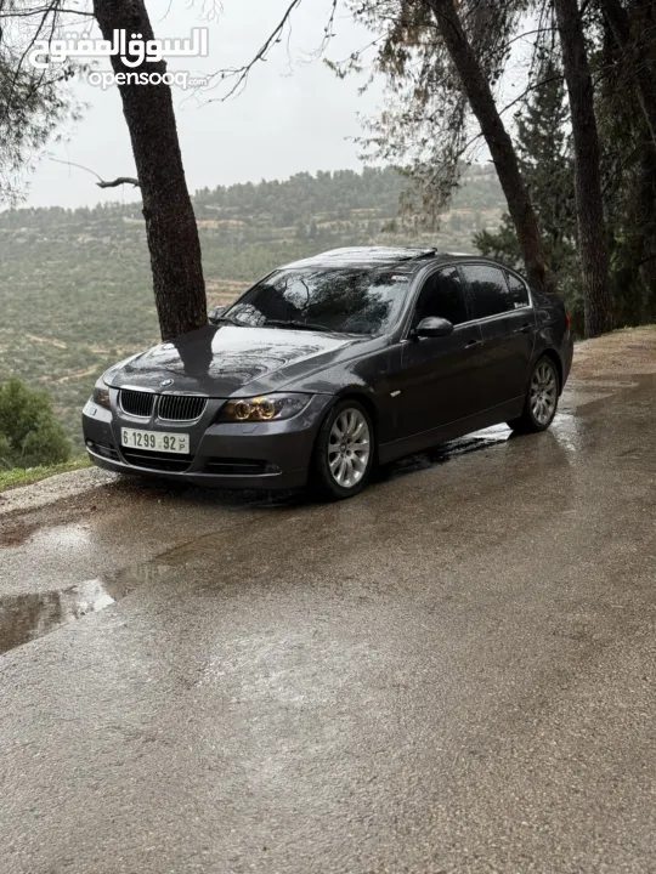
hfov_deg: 30.3
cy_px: 437
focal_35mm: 48
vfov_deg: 39.7
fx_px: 1213
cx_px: 328
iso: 100
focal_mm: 6.76
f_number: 1.78
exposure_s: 1/222
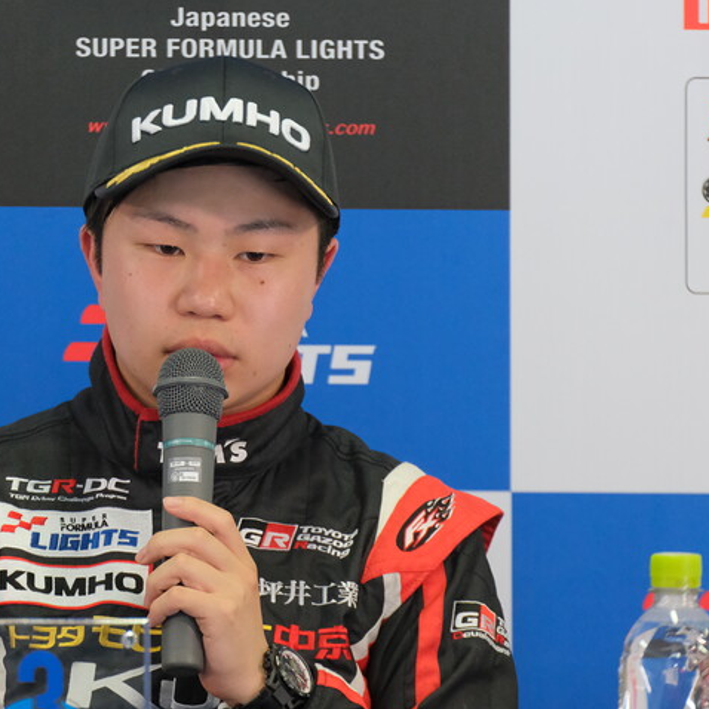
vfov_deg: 7.1
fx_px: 5700
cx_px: 191
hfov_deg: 7.1
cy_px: 354
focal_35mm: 246
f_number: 5.8
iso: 5000
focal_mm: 127.9
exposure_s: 1/180
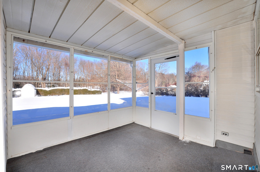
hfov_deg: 100.5
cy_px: 86
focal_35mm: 15
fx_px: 108
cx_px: 130
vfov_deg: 77.2
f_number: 8
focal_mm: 10
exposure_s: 1/125
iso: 200
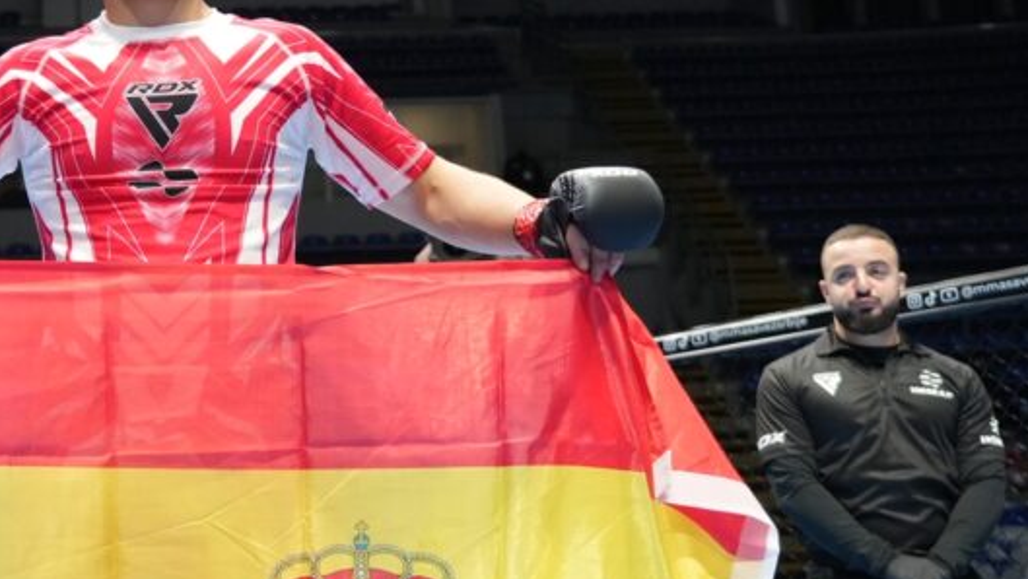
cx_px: 212
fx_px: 2045
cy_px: 151
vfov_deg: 16.0
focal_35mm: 75
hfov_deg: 27.7
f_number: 4
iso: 4000
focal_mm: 37
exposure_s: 1/1000
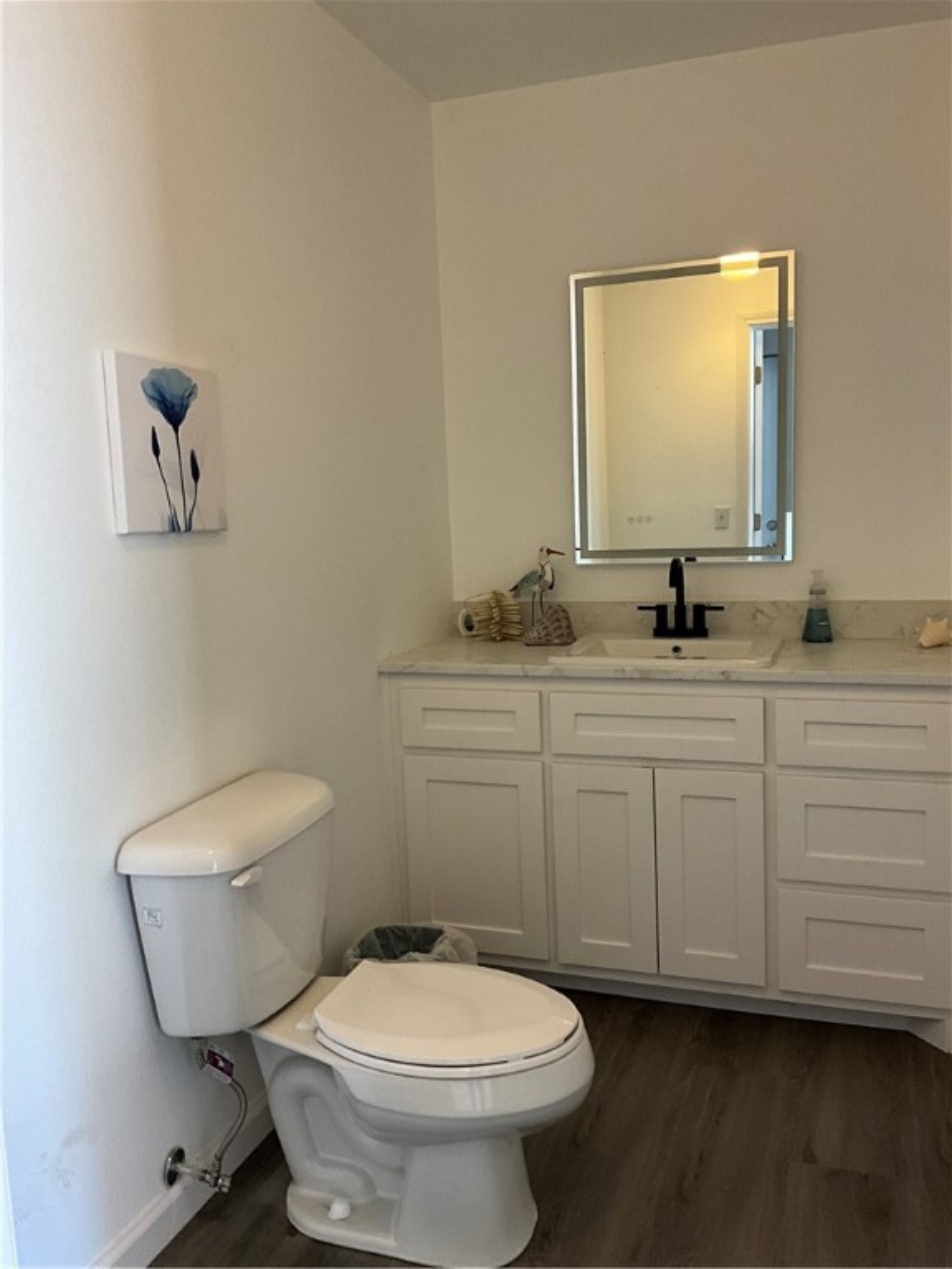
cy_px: 634
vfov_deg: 61.7
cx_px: 476
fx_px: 1063
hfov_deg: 48.2
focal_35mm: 29
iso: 100
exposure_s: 1/60
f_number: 1.8
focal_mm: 3
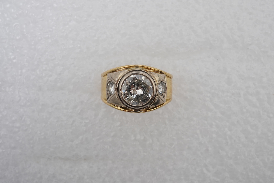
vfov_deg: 29.9
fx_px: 343
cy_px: 92
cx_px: 137
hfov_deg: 43.6
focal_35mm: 45
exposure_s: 1/125
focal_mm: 30
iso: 500
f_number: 20
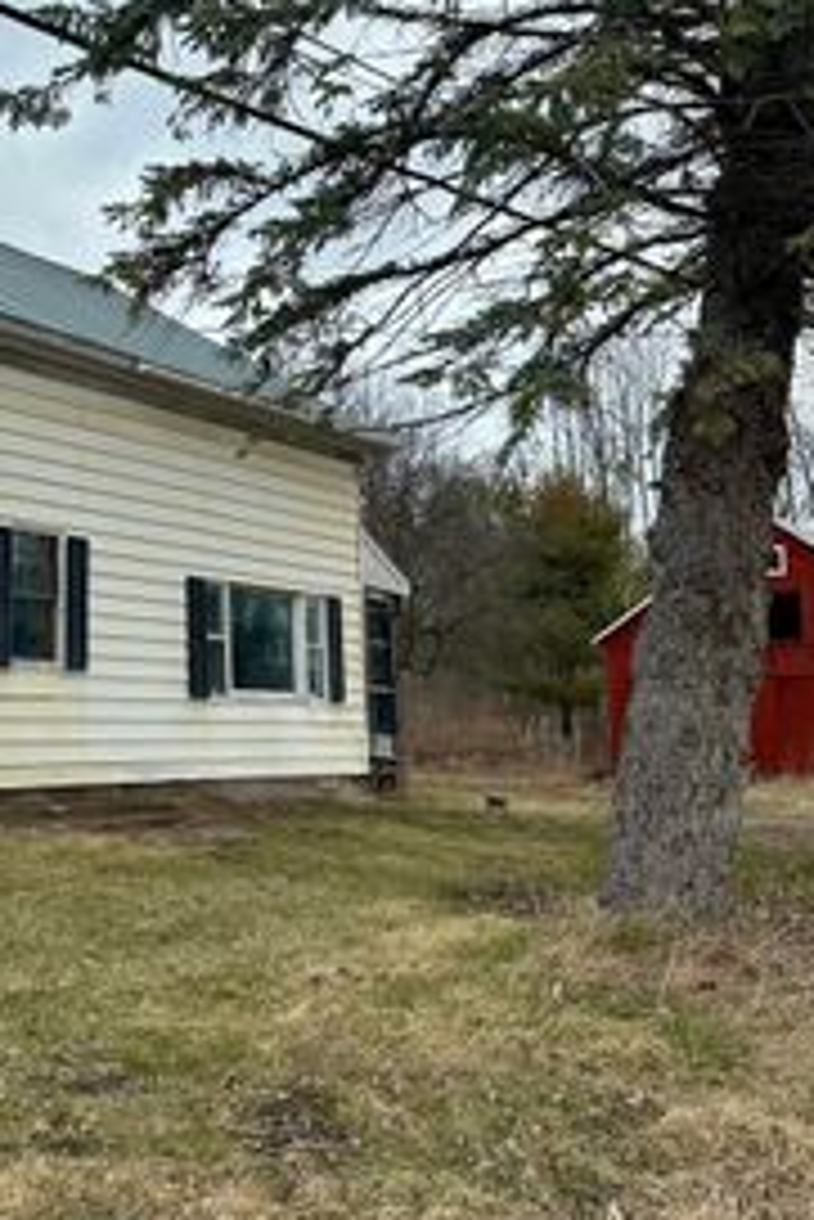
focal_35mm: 46
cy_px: 443
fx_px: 1558
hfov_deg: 27.4
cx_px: -27
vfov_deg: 42.3
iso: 80
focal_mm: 6.86
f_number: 1.78
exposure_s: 1/5263
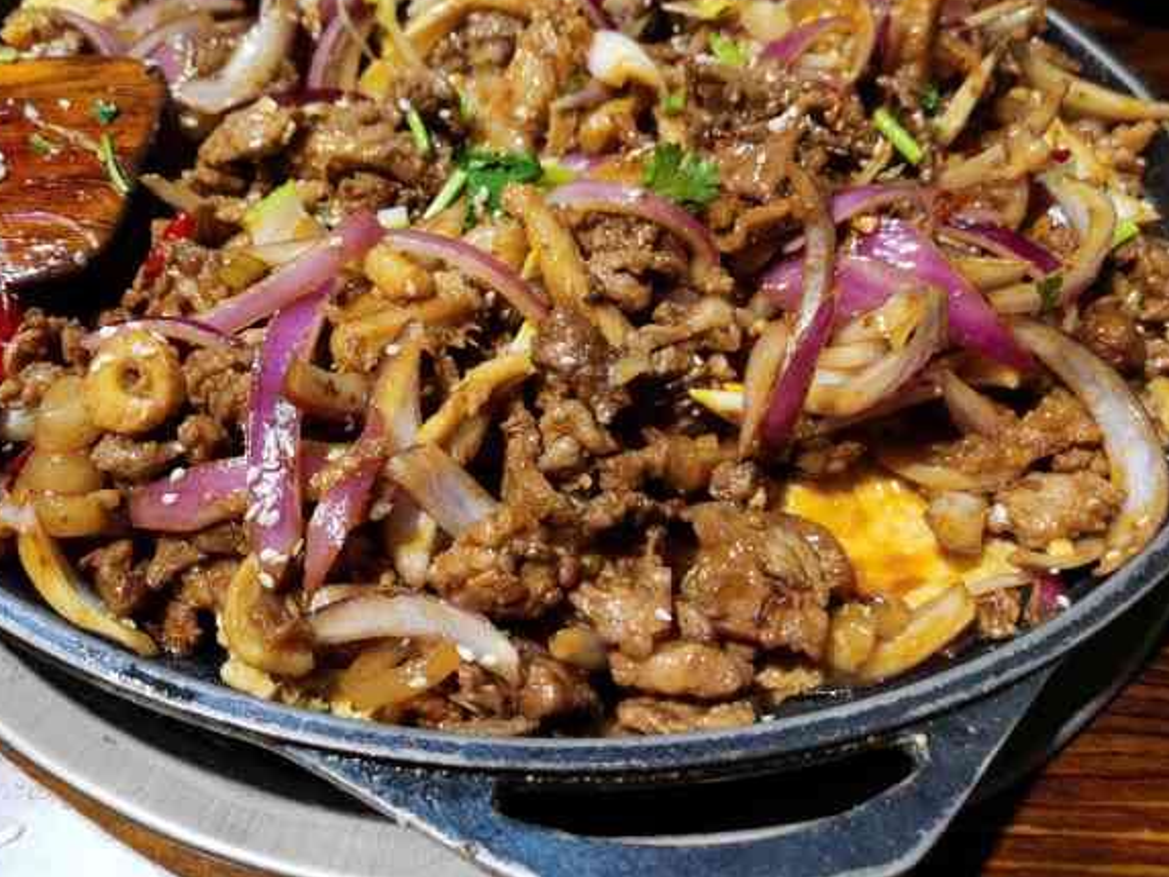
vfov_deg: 42.8
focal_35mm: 33
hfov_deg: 55.2
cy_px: 372
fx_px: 1115
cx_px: 520
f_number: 1.8
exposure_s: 1/100
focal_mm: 5.58
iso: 50
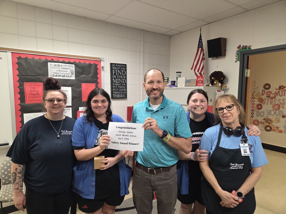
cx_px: 143
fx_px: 190
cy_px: 107
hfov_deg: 73.9
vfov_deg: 58.9
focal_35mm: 23
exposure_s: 1/120
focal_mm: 5.4
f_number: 1.8
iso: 500
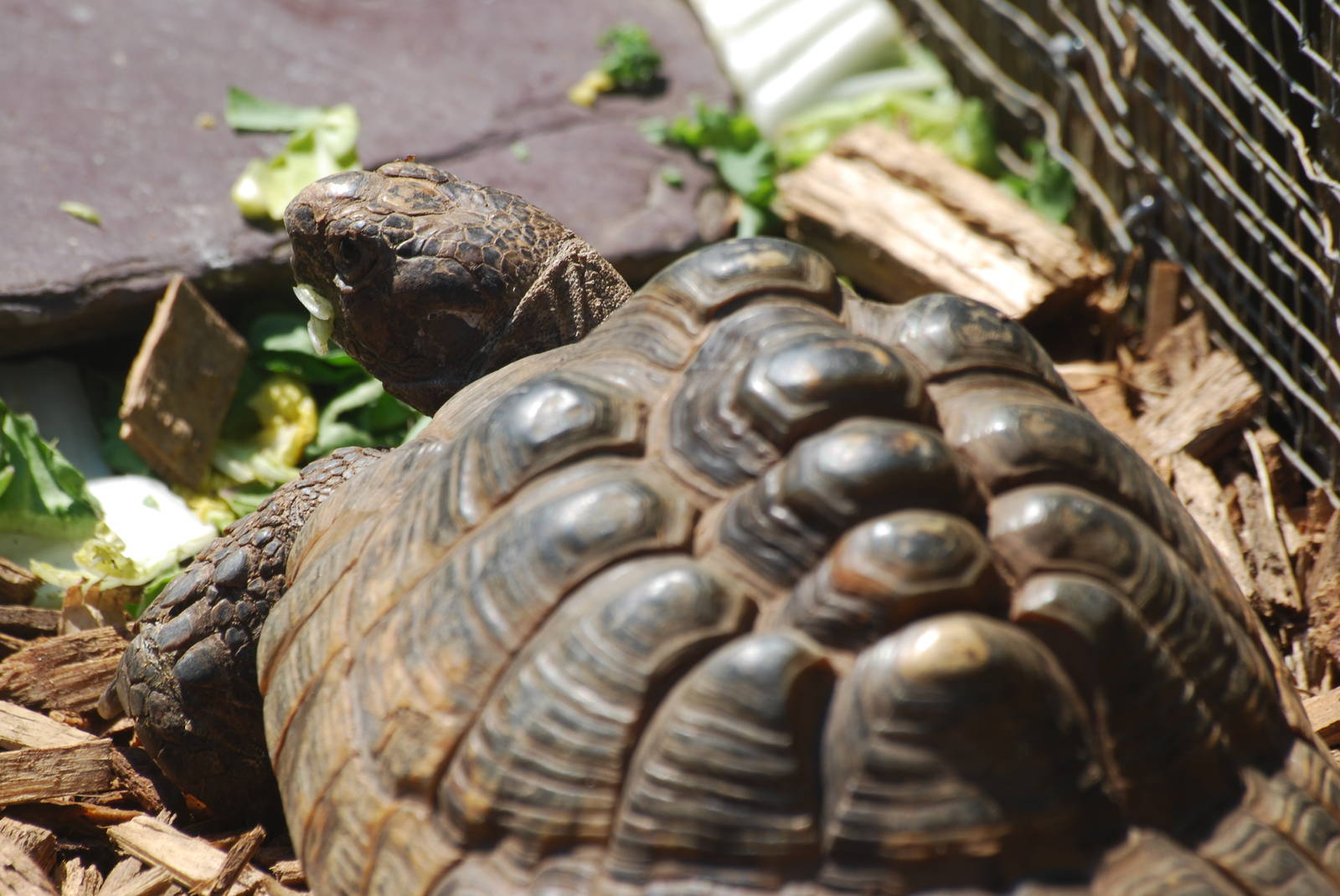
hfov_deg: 4.6
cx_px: 670
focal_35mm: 450
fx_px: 16770
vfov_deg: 3.1
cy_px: 448
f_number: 8
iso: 100
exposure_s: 1/160
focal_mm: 300
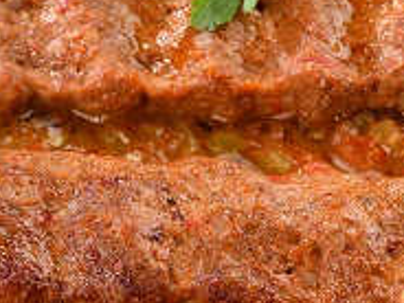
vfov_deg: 4.1
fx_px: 4272
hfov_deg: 5.4
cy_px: 323
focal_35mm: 366
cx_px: 46
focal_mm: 100
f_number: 11
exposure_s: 1/250
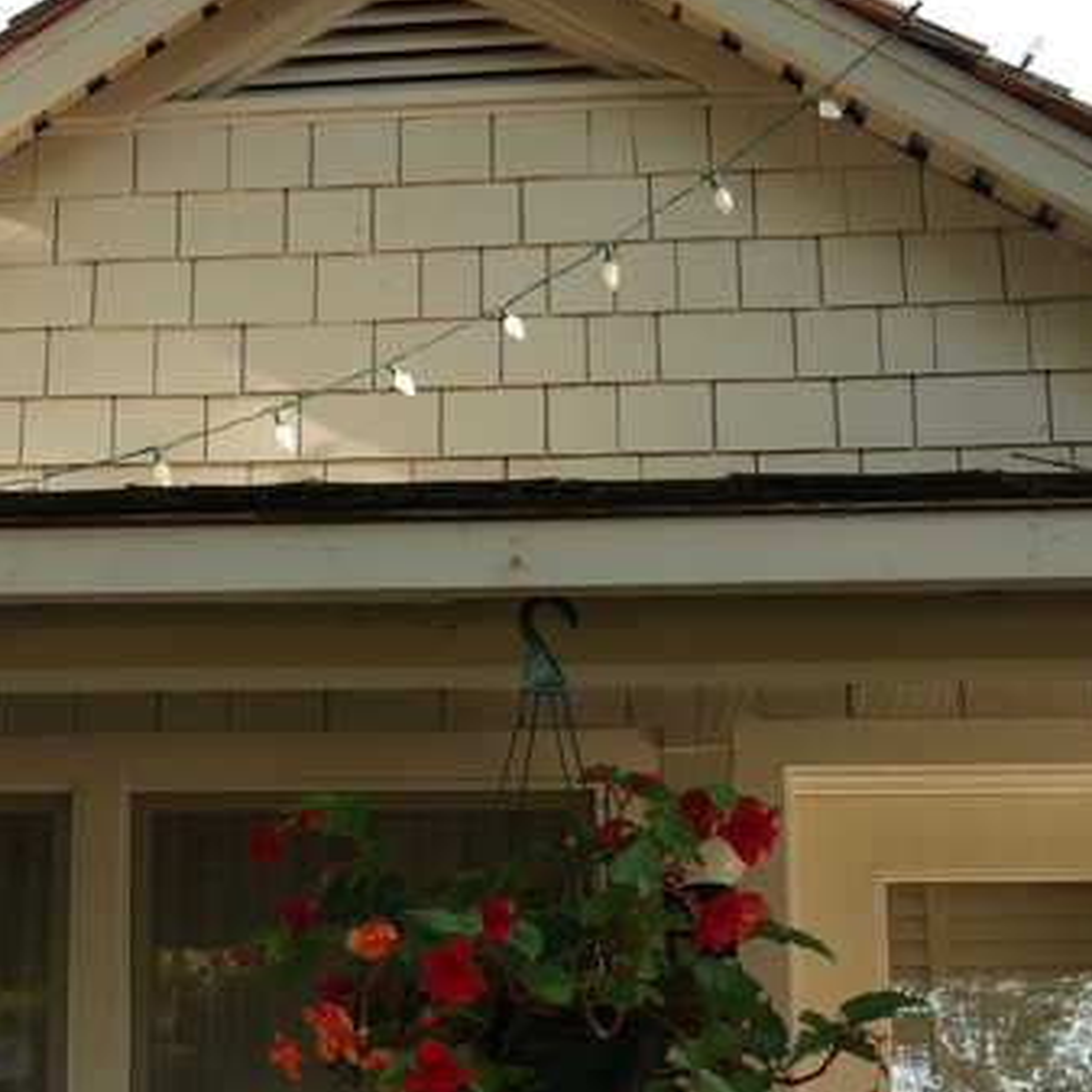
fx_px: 2427
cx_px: 2
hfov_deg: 24.2
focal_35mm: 68
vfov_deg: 25.0
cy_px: 852
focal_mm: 18
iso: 200
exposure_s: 1/80
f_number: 5
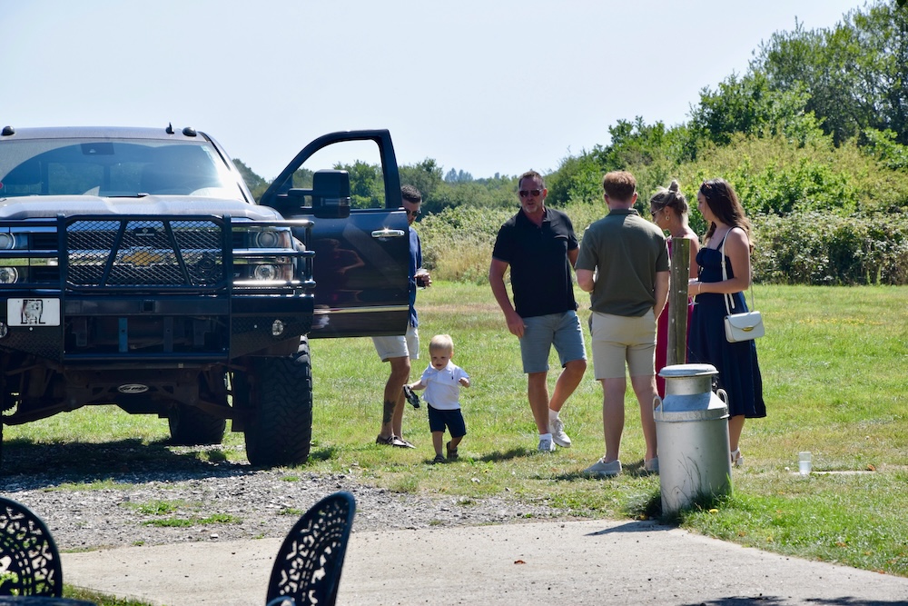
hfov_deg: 13.0
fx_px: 3973
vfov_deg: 8.7
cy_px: 303
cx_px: 454
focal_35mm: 158
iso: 200
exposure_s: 1/320
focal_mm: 105
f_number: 9
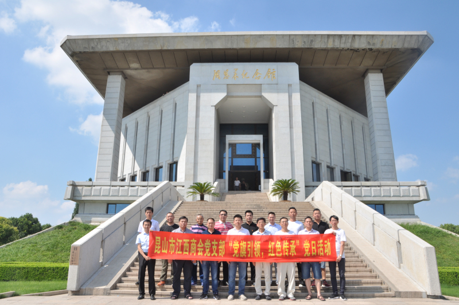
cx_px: 230
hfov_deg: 67.5
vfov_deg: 47.8
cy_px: 152
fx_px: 344
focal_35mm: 27
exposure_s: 1/200
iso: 200
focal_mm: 18
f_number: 13
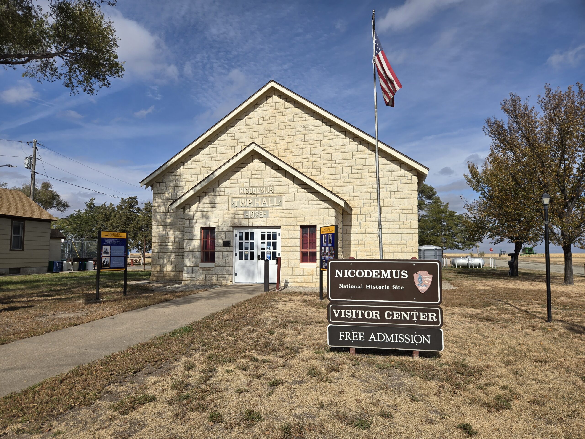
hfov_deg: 73.9
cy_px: 220
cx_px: 292
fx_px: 389
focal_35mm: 23
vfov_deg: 58.9
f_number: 1.8
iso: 25
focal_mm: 5.4
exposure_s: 1/3758
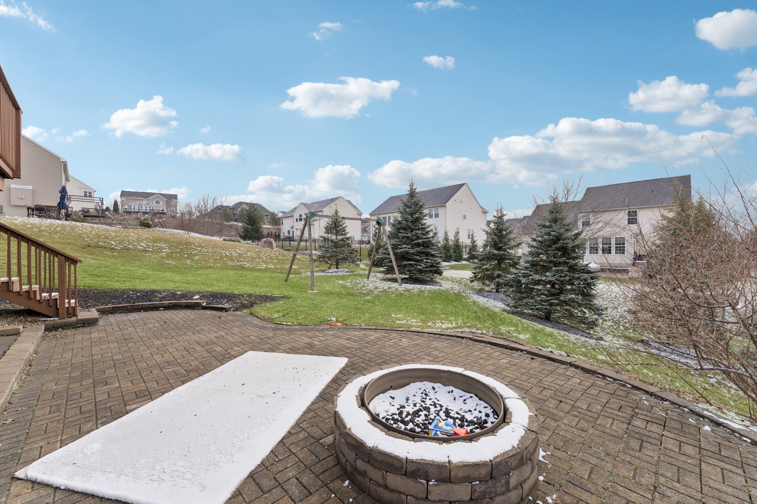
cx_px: 378
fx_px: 294
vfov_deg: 81.2
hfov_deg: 104.3
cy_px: 252
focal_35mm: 14
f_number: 9
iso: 250
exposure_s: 1/400
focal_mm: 14
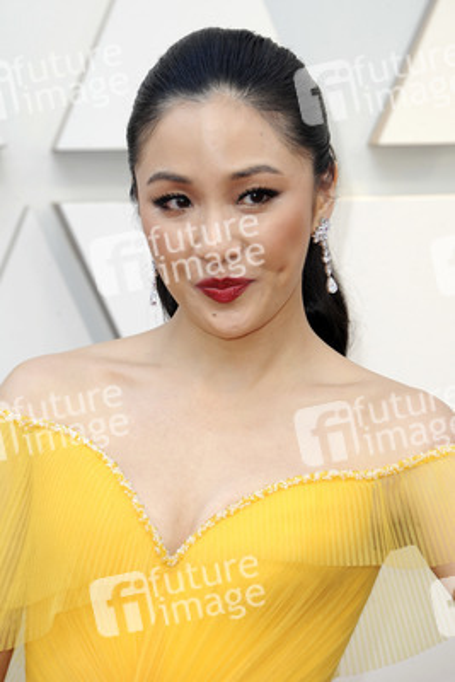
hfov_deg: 6.0
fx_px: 4356
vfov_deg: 8.9
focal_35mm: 230
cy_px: 341
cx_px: 228
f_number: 8
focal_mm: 230
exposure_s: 1/250
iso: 800
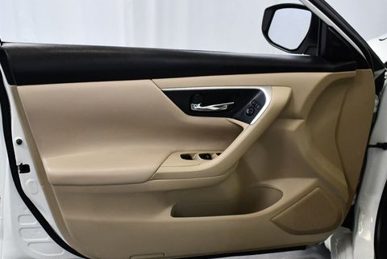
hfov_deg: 41.1
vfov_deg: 28.0
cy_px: 171
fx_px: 516
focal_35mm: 48
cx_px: 181
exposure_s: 1/125
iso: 1000
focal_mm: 18
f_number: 3.5
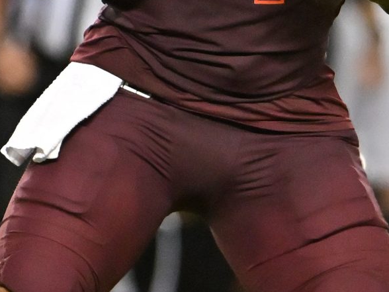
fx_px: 12485
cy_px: -147
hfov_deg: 1.8
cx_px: 299
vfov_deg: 1.3
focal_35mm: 1111
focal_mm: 340
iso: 6400
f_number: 4
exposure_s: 1/1250
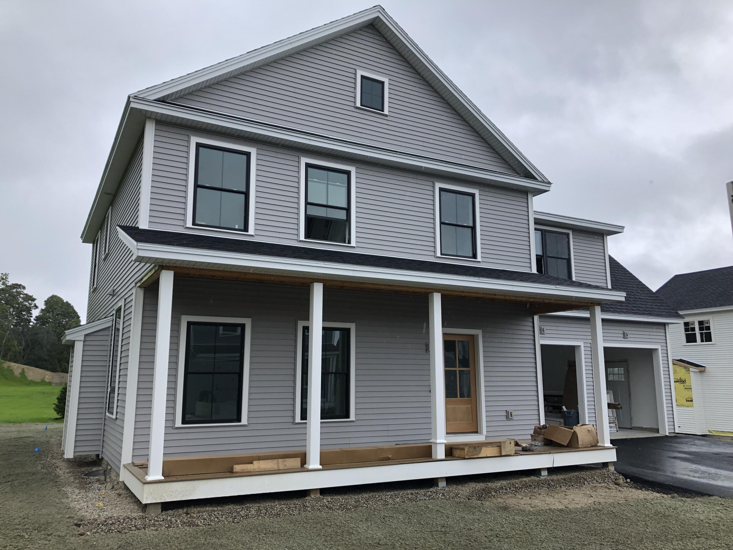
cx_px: 366
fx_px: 593
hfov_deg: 63.4
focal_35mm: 28
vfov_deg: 49.7
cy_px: 275
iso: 20
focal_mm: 3.99
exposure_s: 1/558
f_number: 1.8
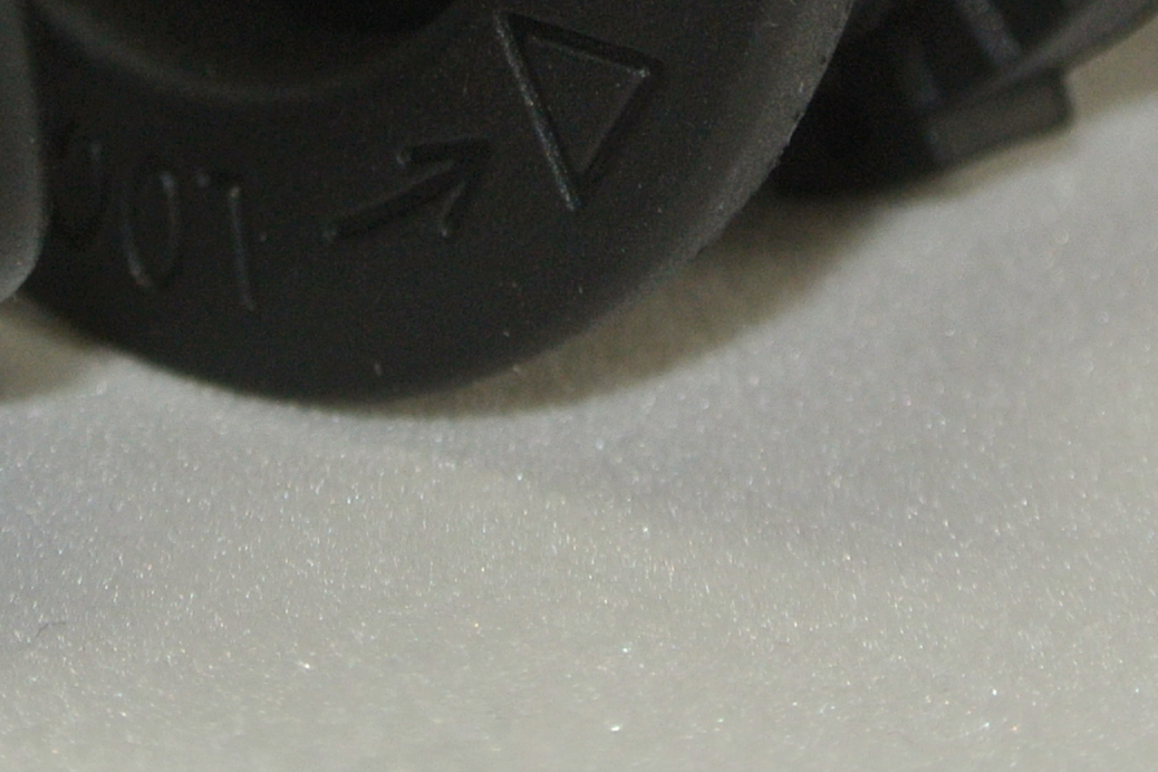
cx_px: 448
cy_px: -309
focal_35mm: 269
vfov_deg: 5.1
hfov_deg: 7.7
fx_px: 8652
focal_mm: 26.7
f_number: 5.6
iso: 220
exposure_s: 1/60
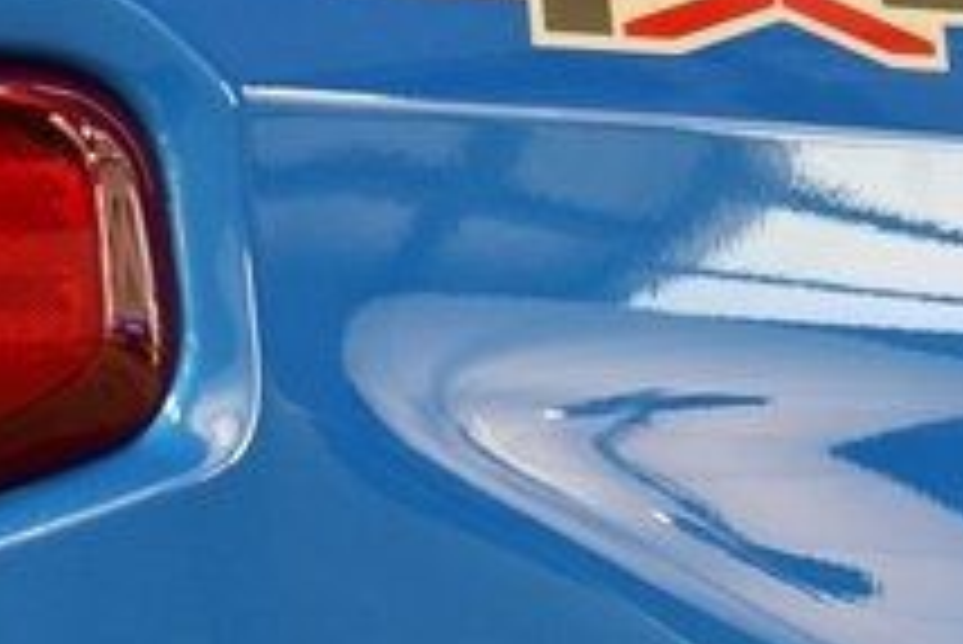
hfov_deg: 7.3
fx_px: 7441
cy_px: 858
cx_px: -261
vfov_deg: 4.9
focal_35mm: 278
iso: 1100
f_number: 7.1
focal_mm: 62
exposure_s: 1/30
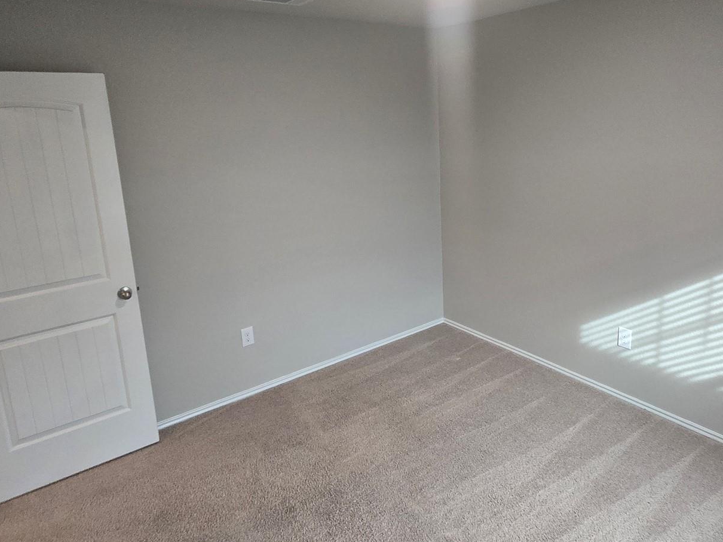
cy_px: 215
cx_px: 408
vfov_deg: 60.6
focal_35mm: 22
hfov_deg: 76.0
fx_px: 460
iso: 200
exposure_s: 1/60
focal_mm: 2.2
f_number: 2.2
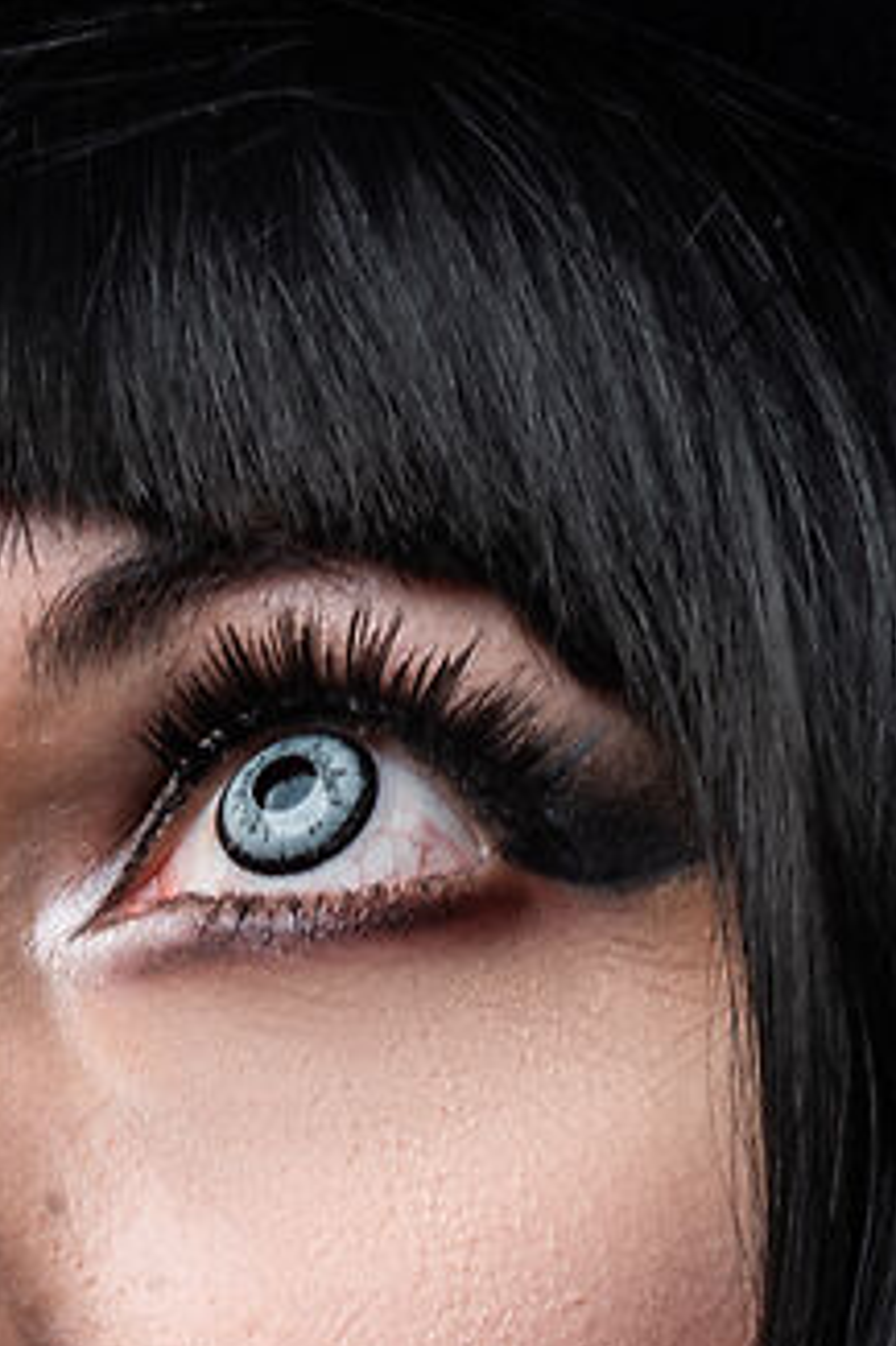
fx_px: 13752
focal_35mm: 368
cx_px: 83
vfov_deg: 5.4
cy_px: 3320
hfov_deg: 3.7
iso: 64
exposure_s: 1/125
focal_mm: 50
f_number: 4.5
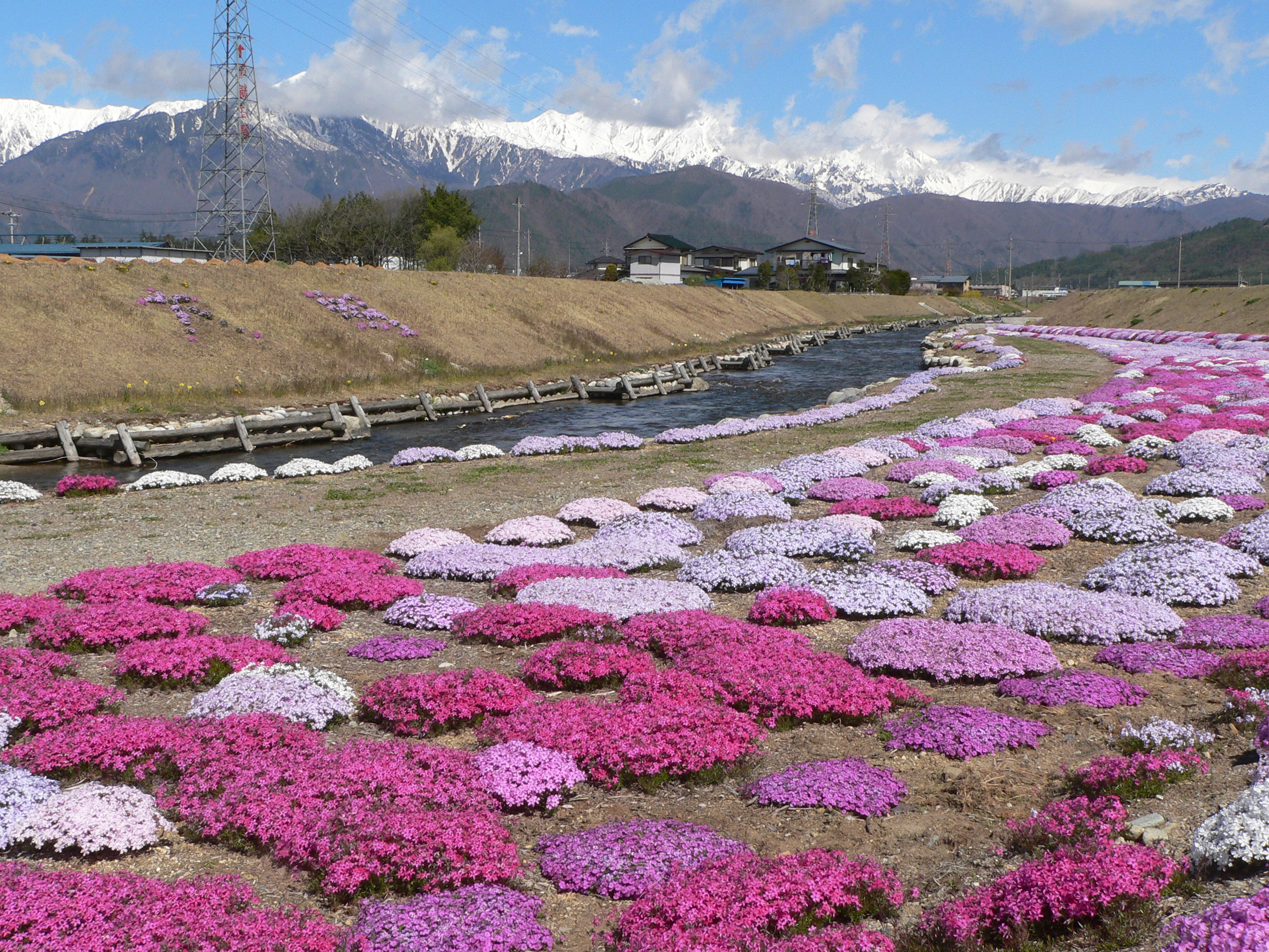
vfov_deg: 33.6
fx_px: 1576
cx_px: 634
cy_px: 476
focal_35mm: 43
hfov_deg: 43.9
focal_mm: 7.2
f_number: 5.6
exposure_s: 1/800
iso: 100
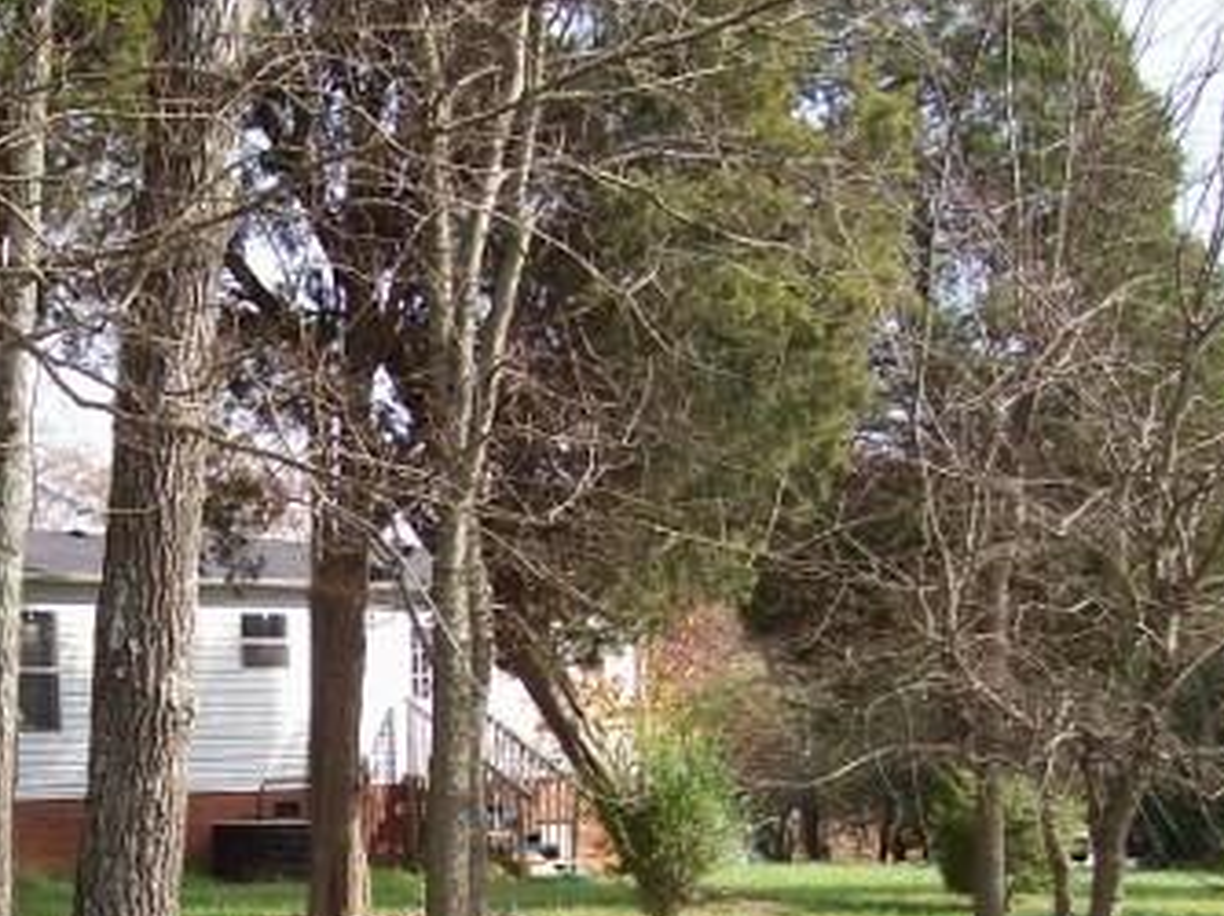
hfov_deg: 27.3
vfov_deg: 20.9
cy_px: 795
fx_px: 2438
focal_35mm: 69
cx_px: 165
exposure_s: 1/519
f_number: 2.7
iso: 80
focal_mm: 6
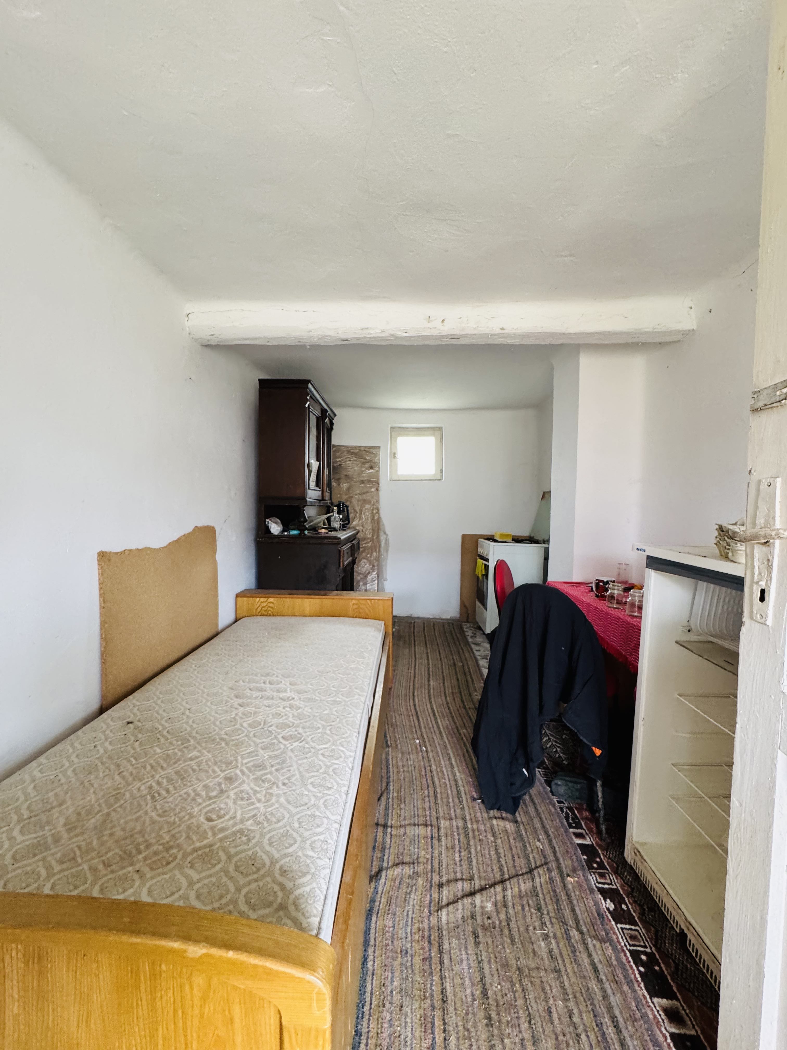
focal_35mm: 14
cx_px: 394
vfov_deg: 102.1
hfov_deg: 85.7
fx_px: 424
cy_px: 525
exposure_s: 1/60
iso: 400
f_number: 2.2
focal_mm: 2.22
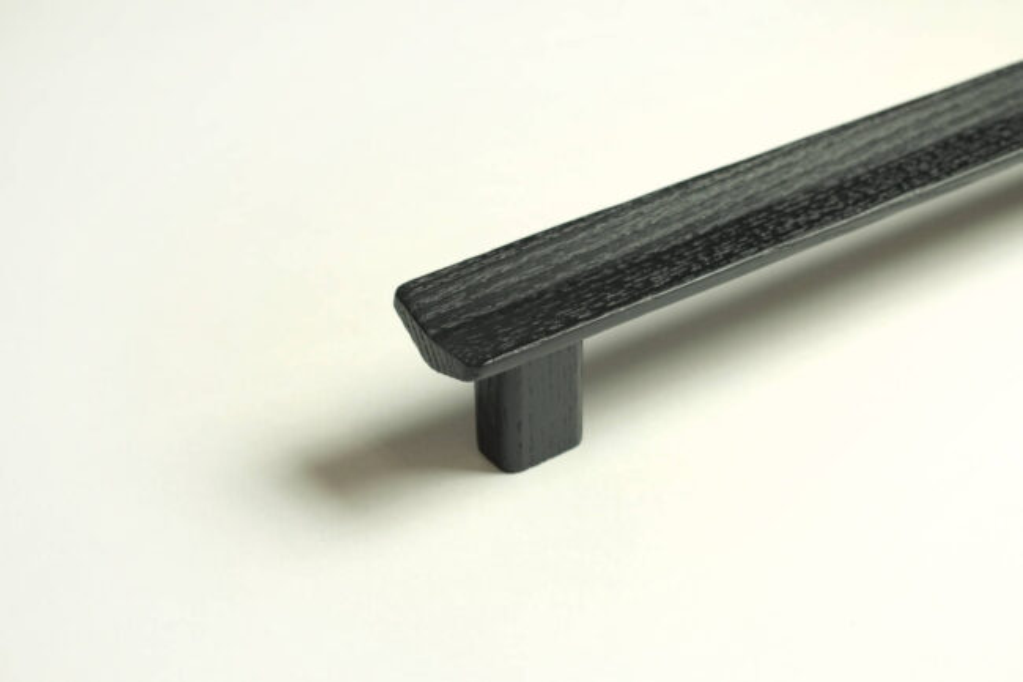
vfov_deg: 25.5
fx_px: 1506
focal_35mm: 53
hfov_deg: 37.5
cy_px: 341
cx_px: 512
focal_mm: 35
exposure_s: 1/60
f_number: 8
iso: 400
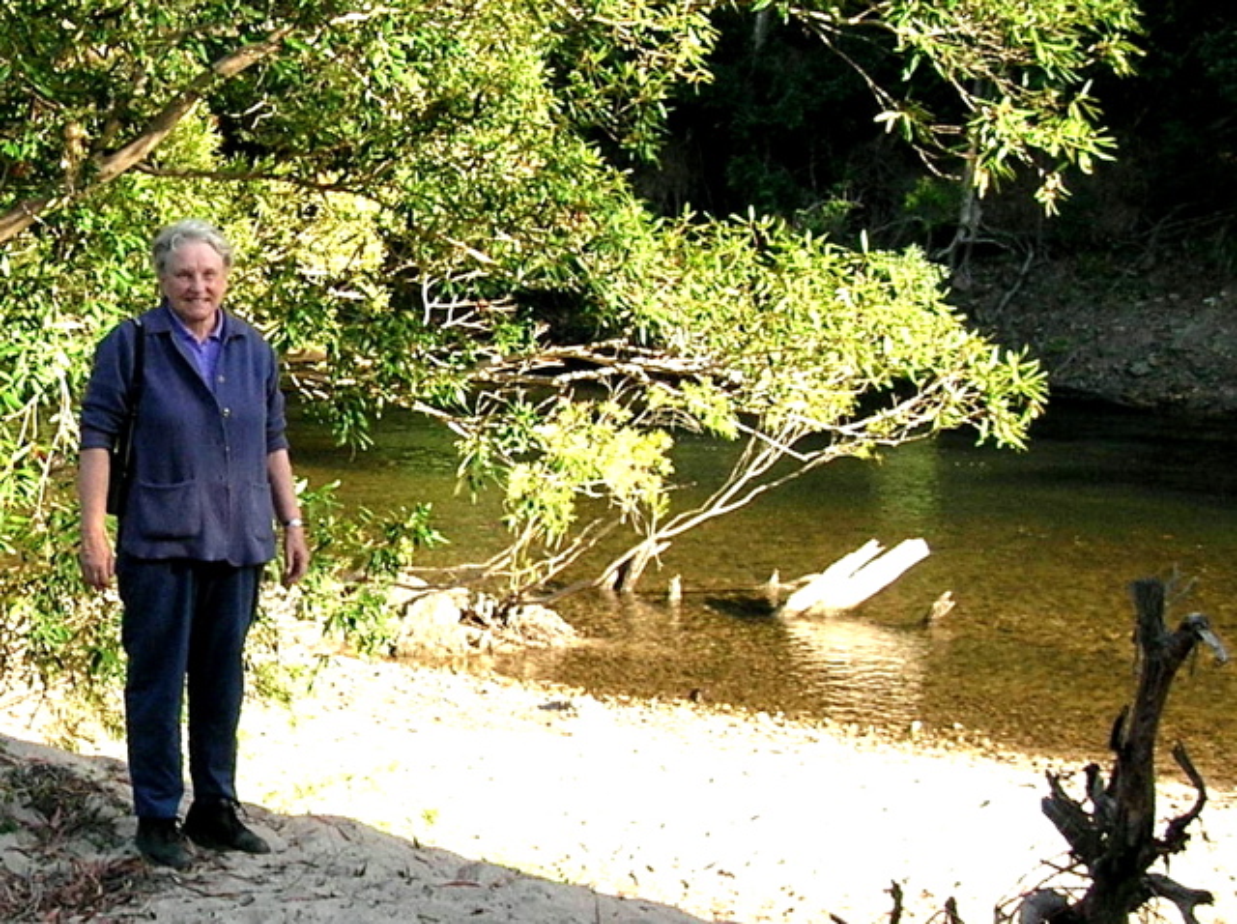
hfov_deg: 51.4
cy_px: 462
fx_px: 1285
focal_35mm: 36
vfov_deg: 39.6
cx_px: 618
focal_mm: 6
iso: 50
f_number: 2.7
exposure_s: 1/162
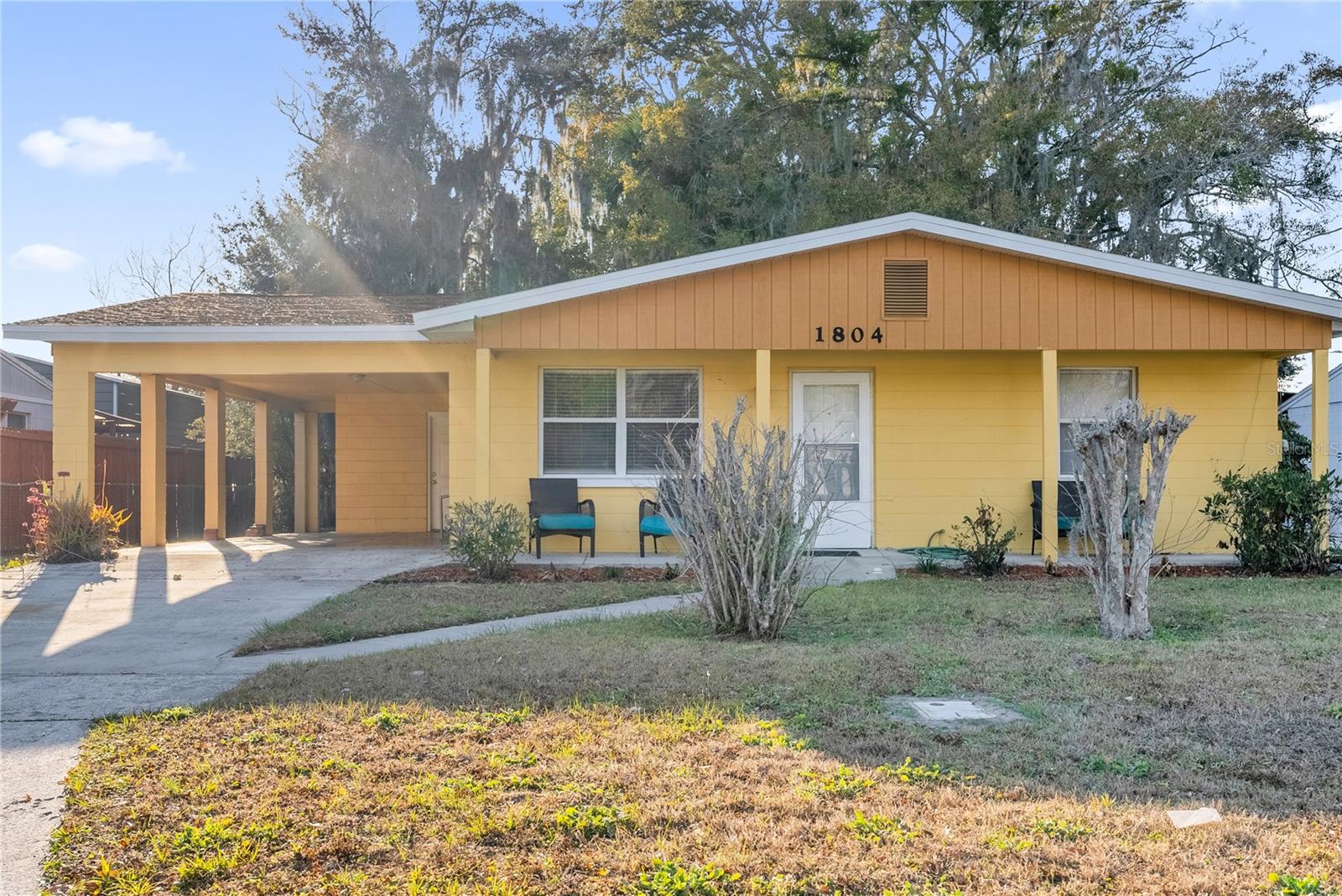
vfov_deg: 37.9
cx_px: 671
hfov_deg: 54.4
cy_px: 448
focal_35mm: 35
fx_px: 1305
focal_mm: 35
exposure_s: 1/8000
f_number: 7.1
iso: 1000
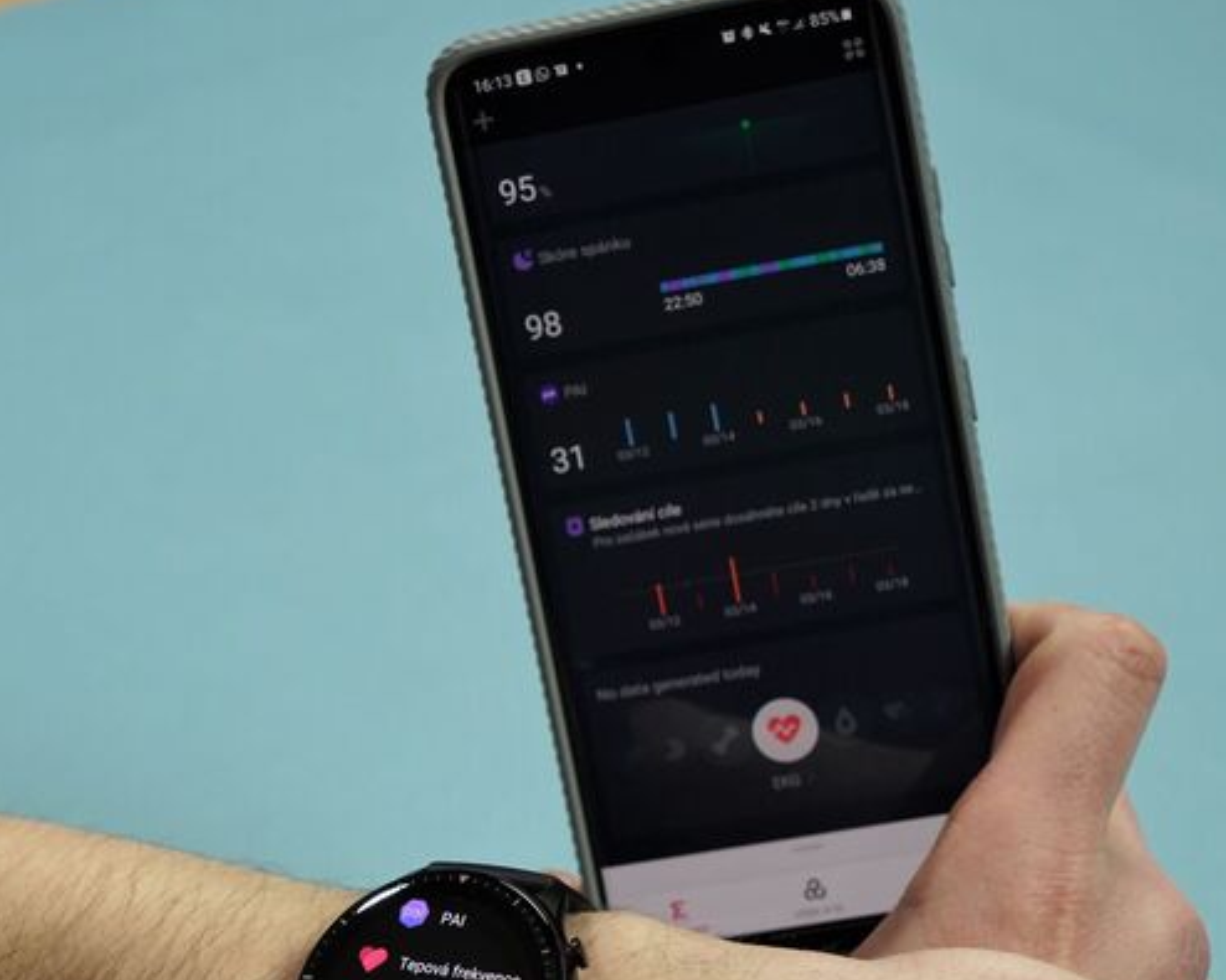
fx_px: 3084
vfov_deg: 18.0
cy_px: 623
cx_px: 457
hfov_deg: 22.4
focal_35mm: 85
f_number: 7.1
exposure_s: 1/160
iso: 1250
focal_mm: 54
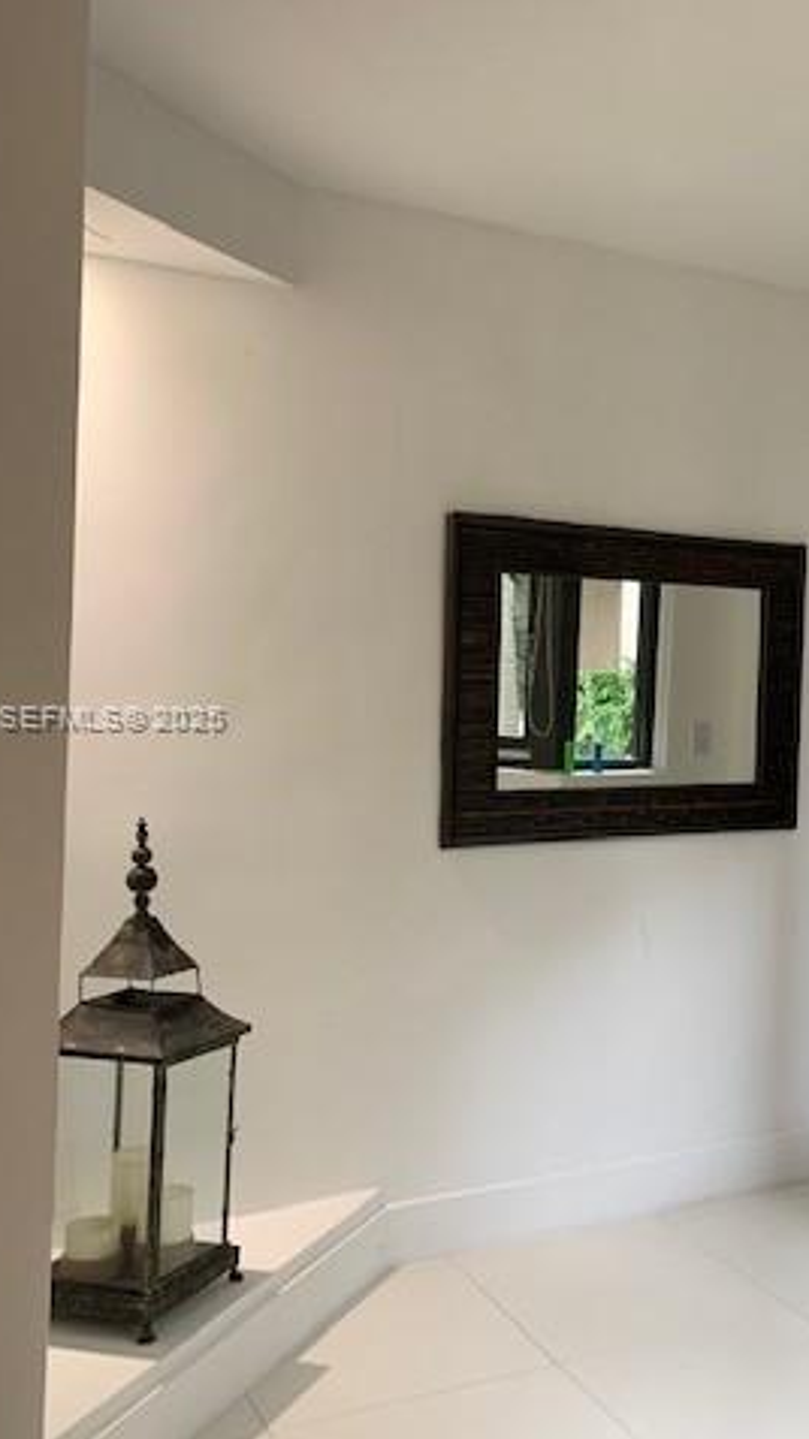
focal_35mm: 38
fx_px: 1450
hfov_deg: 29.5
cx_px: 776
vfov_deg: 52.8
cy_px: 718
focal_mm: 4.25
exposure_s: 1/60
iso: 250
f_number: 1.8
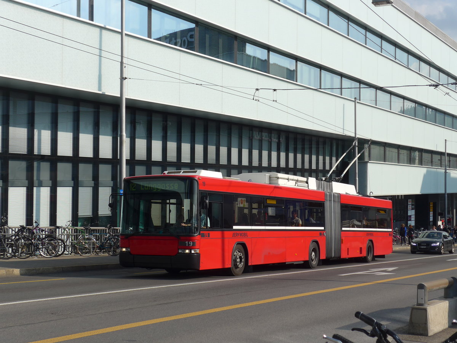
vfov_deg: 24.8
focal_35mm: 59
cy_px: 172
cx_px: 228
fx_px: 779
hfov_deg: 32.7
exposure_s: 1/1300
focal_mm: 12
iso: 80
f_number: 3.5
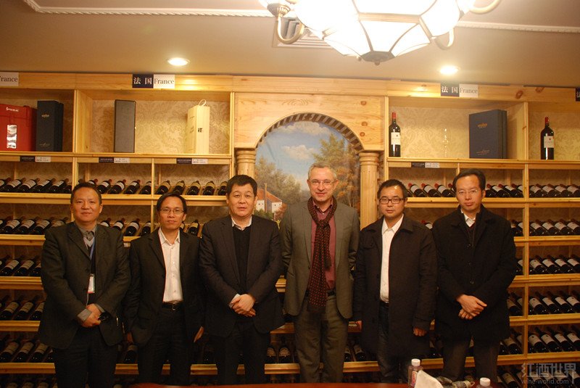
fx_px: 435
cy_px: 194
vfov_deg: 48.0
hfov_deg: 67.3
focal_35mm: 27
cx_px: 290
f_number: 3.5
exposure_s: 1/13
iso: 640
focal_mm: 18
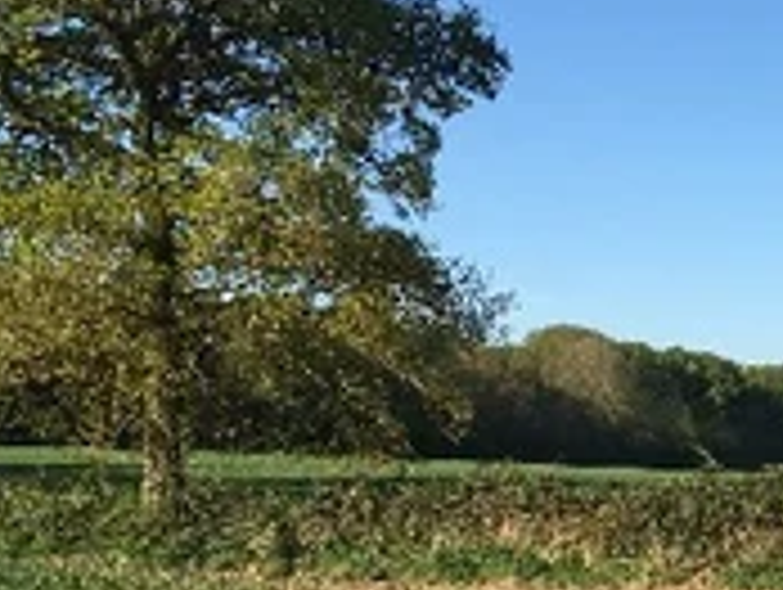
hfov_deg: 22.4
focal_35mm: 80
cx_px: 945
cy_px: 518
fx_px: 1812
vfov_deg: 18.2
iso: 25
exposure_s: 1/1202
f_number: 2.2
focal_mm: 4.15
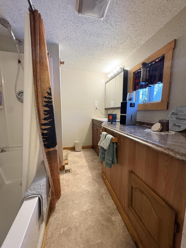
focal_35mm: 14
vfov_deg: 102.1
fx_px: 100
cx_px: 93
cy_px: 124
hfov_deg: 85.7
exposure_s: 1/60
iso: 800
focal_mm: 2.22
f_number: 2.2
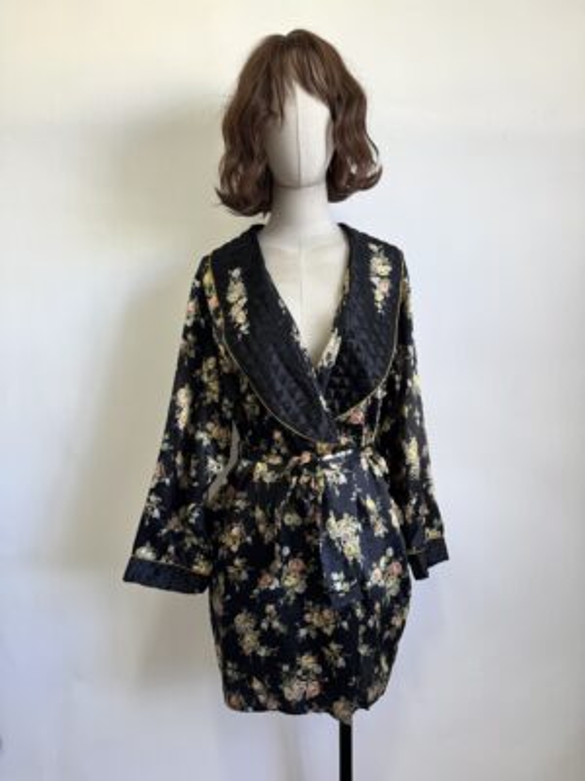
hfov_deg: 56.8
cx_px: 292
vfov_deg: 71.6
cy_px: 390
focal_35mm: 24
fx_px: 541
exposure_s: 1/60
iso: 125
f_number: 1.78
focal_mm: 6.76
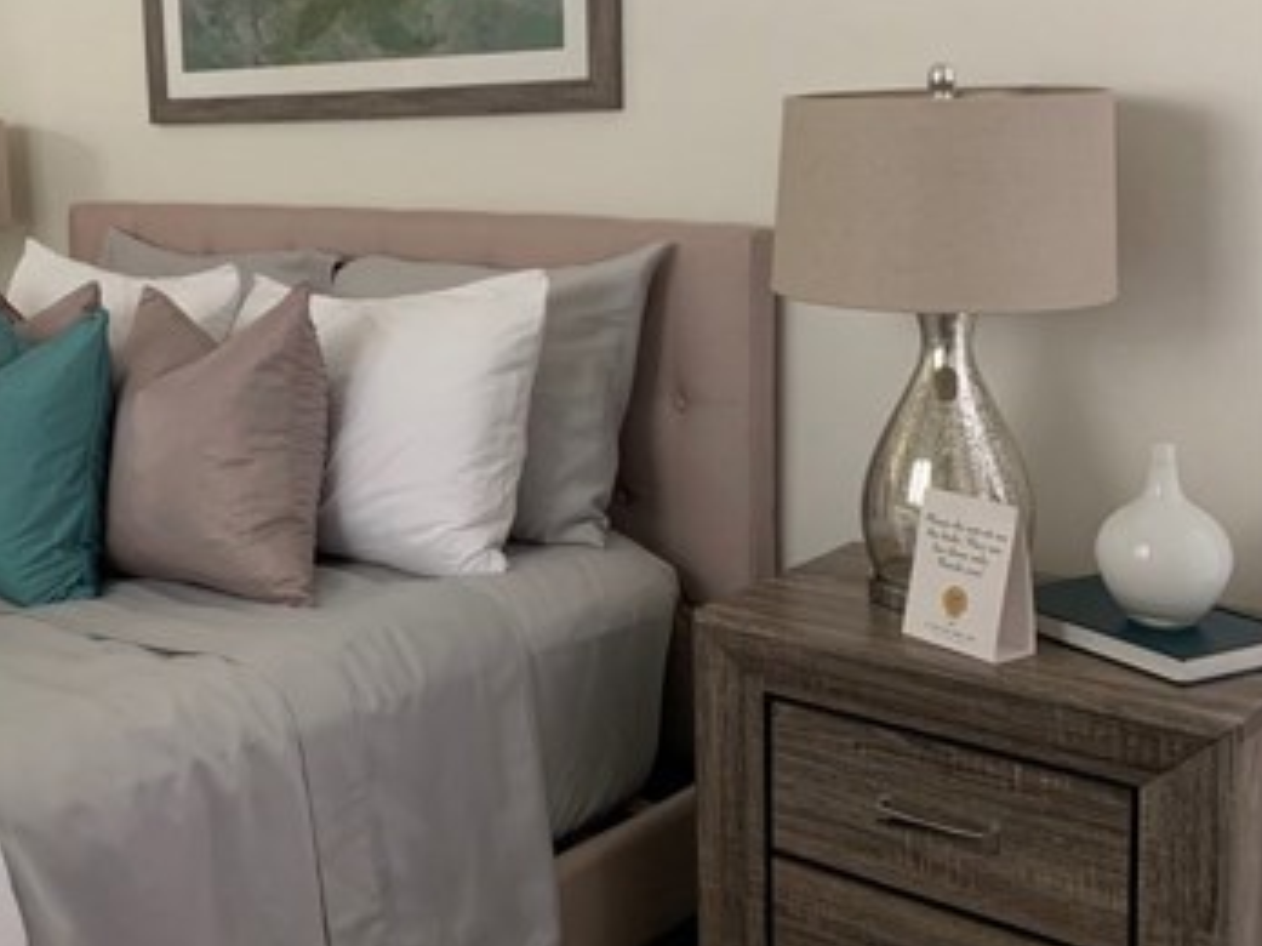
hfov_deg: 37.0
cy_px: 306
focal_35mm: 48
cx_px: 109
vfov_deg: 30.0
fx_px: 1749
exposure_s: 1/60
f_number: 1.8
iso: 200
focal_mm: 4.25
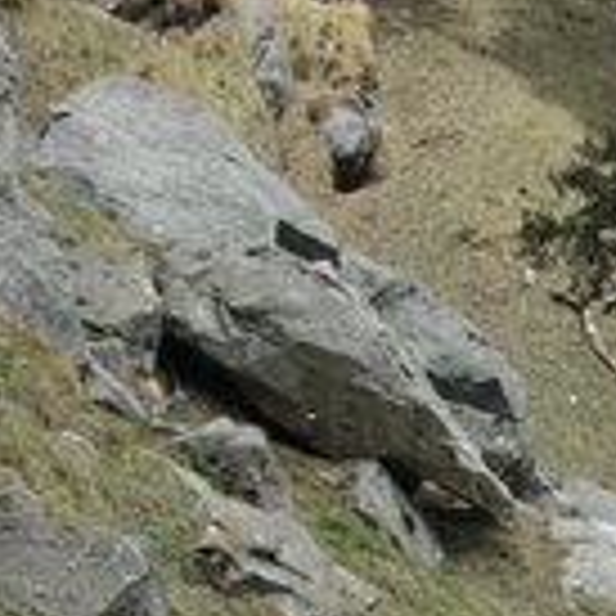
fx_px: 4792
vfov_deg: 7.3
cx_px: 1394
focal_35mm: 238
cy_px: 740
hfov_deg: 7.0
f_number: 4.5
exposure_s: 1/60
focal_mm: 40
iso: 100
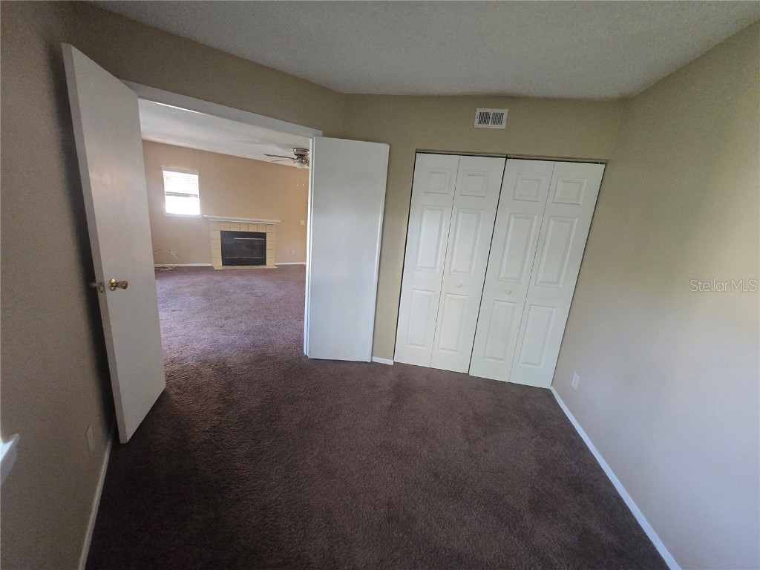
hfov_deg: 106.2
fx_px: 285
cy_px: 285
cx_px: 380
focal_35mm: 13
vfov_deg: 89.9
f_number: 2.2
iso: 640
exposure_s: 1/60
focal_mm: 1.7
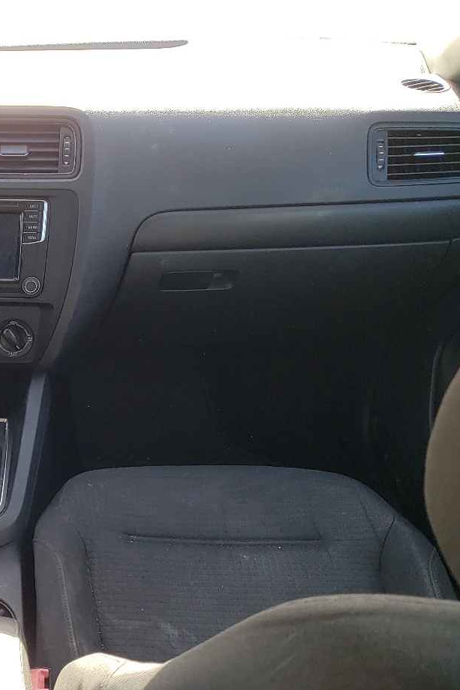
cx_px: -76
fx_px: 901
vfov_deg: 41.6
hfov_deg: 25.9
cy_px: 437
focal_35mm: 47
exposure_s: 1/169
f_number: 1.5
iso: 50
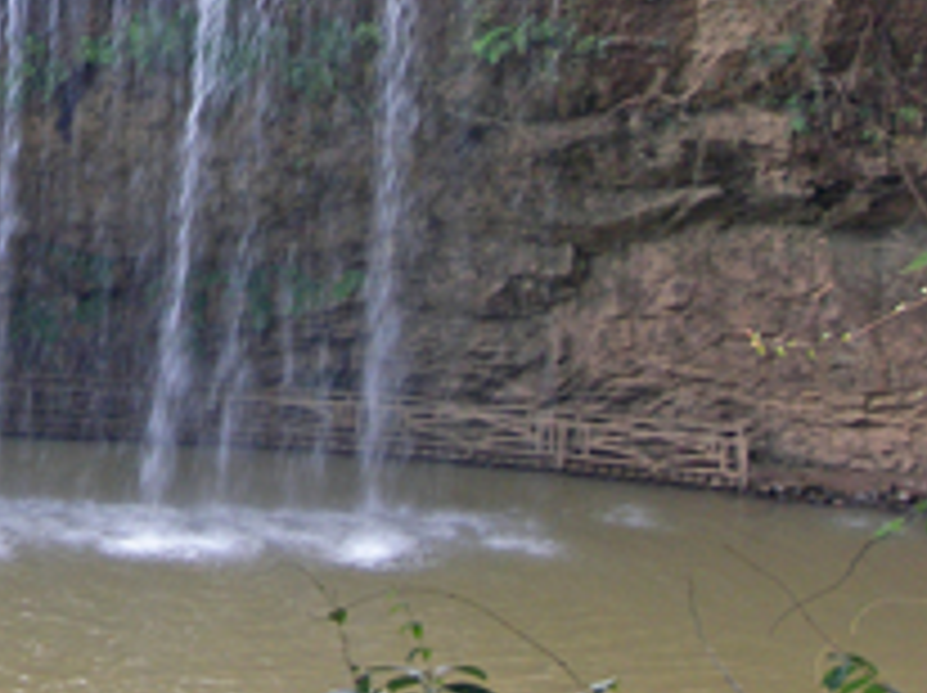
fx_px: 3584
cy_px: -297
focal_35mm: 134
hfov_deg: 14.1
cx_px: -306
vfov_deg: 10.7
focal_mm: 9.6
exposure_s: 1/40
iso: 100
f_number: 3.6
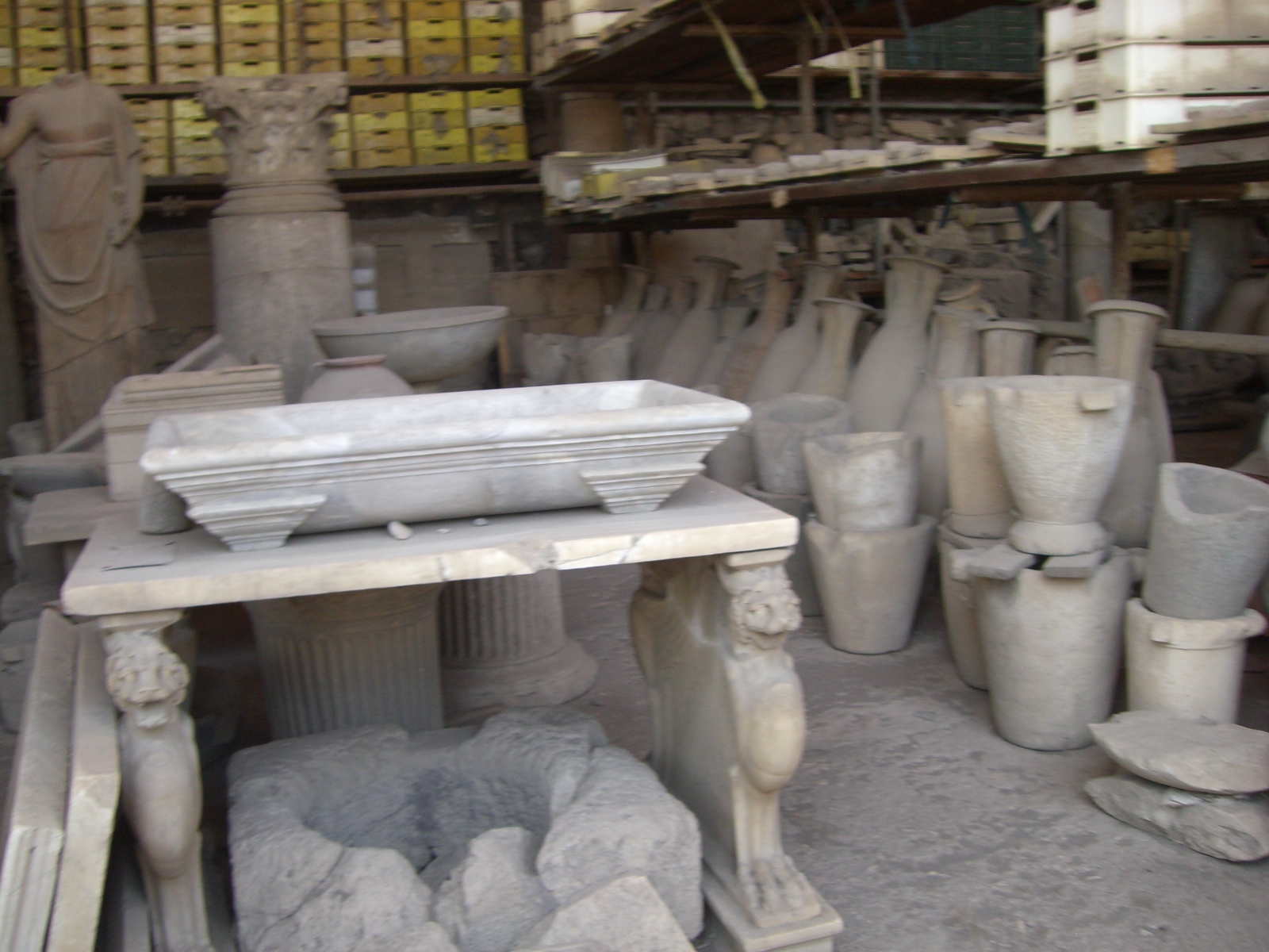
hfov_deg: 49.0
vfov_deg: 37.7
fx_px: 1393
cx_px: 634
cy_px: 476
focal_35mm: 38
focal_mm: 6.2
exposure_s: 1/125
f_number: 2.7
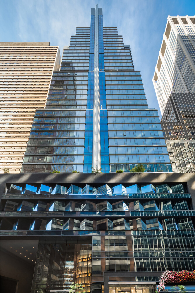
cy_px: 146
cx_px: 98
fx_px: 138
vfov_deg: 93.3
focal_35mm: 17
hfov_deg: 70.5
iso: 640
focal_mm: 17
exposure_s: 1/15
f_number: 22
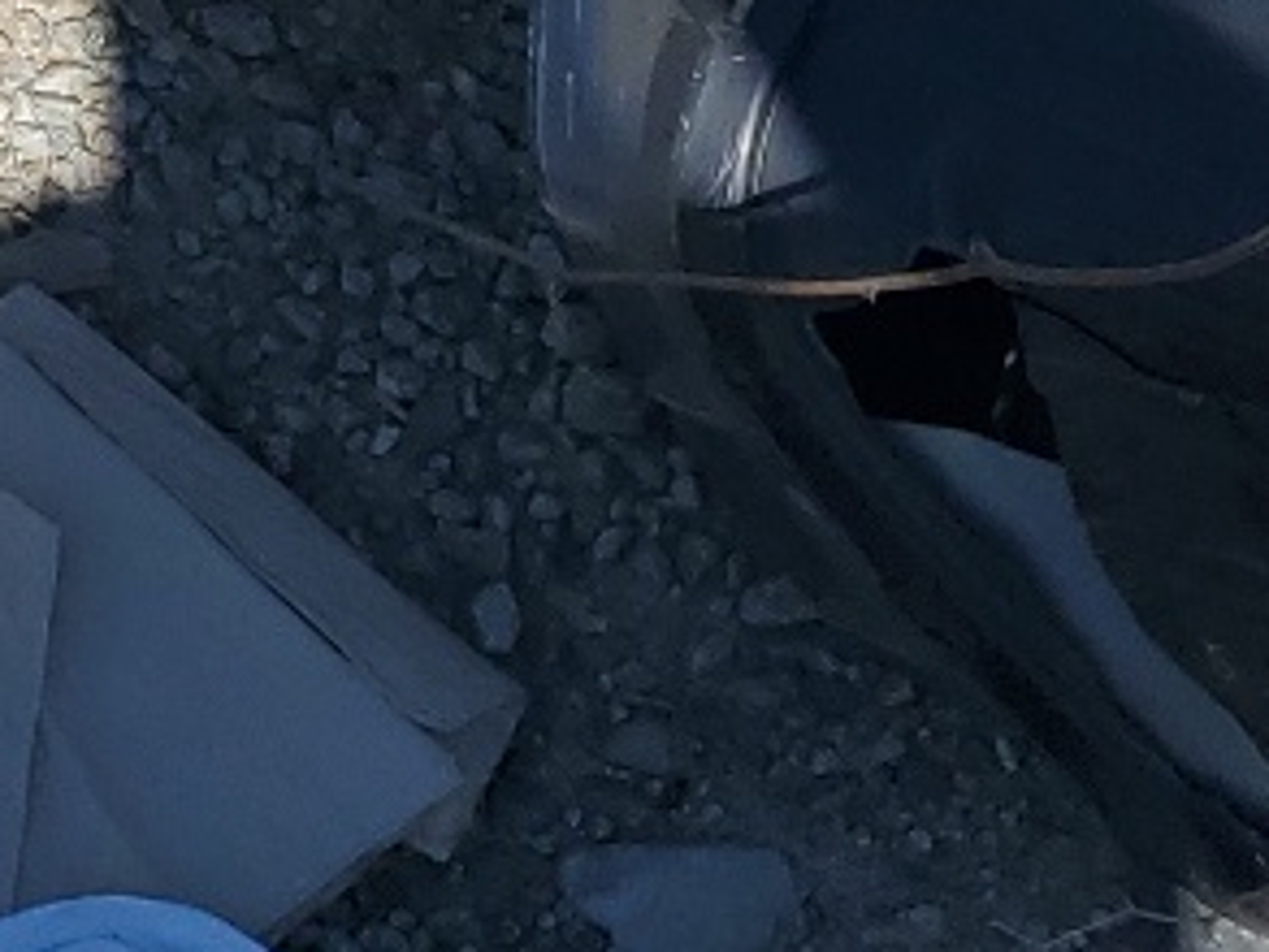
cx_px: -667
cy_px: -1437
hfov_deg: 13.1
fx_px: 5208
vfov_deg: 9.2
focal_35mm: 142
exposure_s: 1/3333
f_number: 1.5
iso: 50
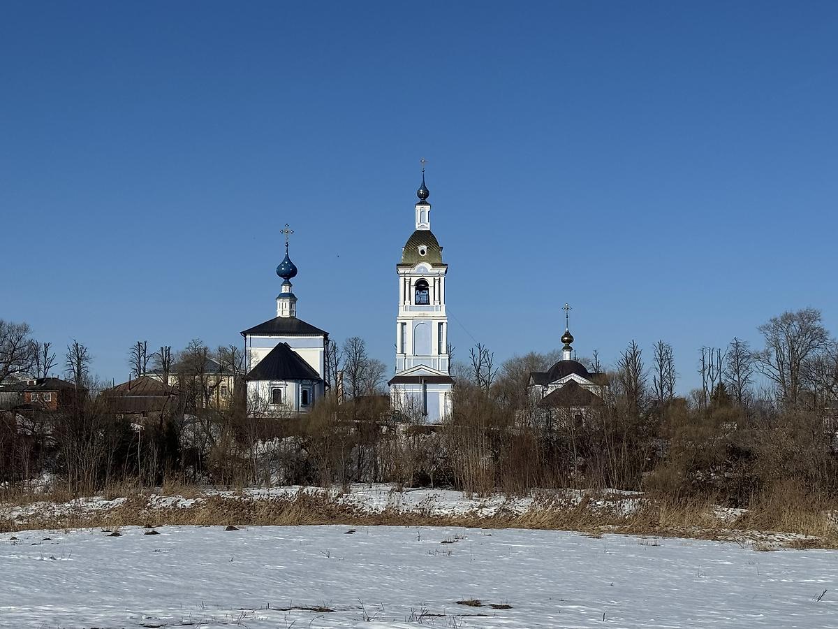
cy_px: 314
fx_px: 1162
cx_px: 419
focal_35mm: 48
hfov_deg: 39.7
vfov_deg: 30.3
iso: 80
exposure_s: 1/12500
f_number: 1.78
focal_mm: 6.76
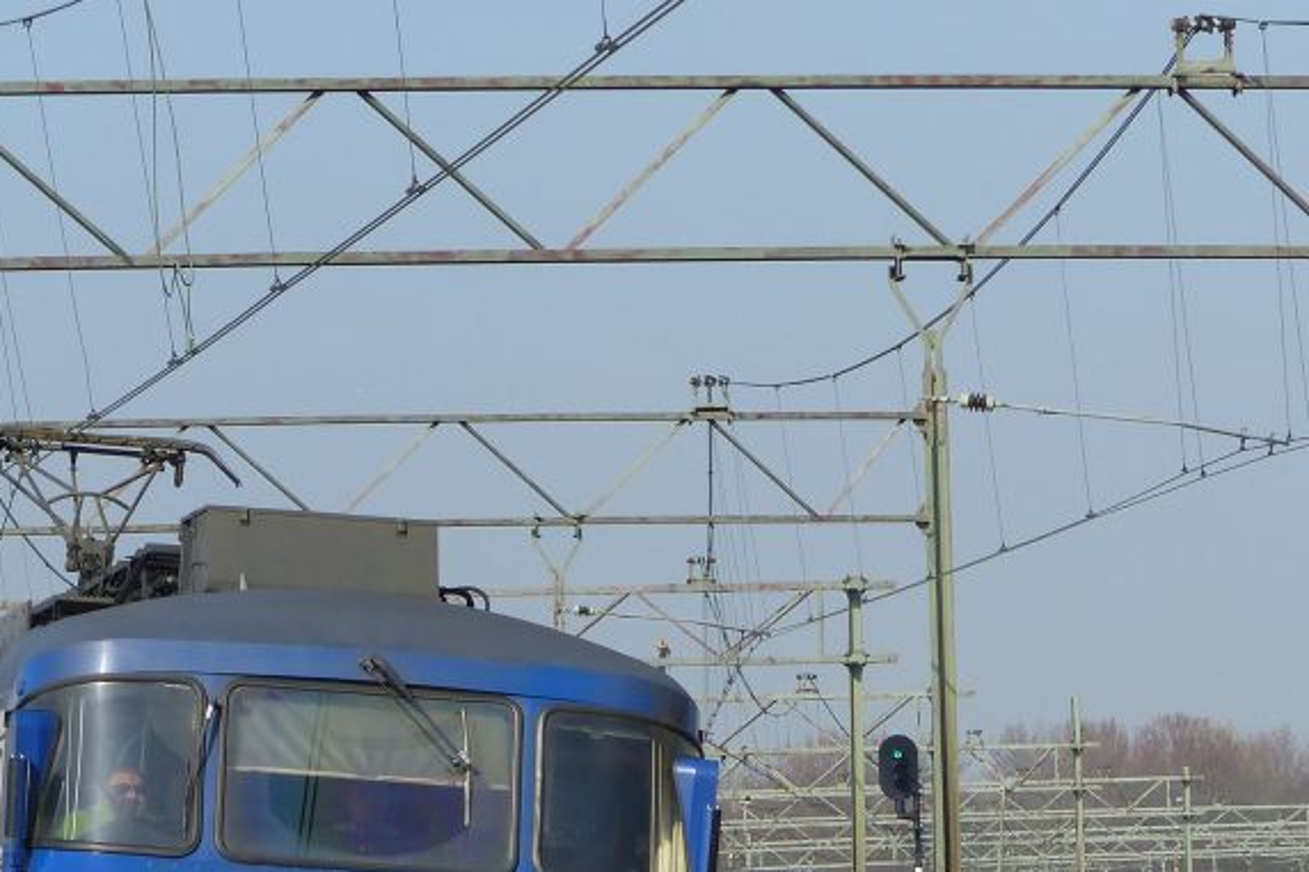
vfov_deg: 5.0
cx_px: 229
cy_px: 991
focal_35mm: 275
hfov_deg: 7.5
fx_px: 9996
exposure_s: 1/1000
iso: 100
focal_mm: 22.6
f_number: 4
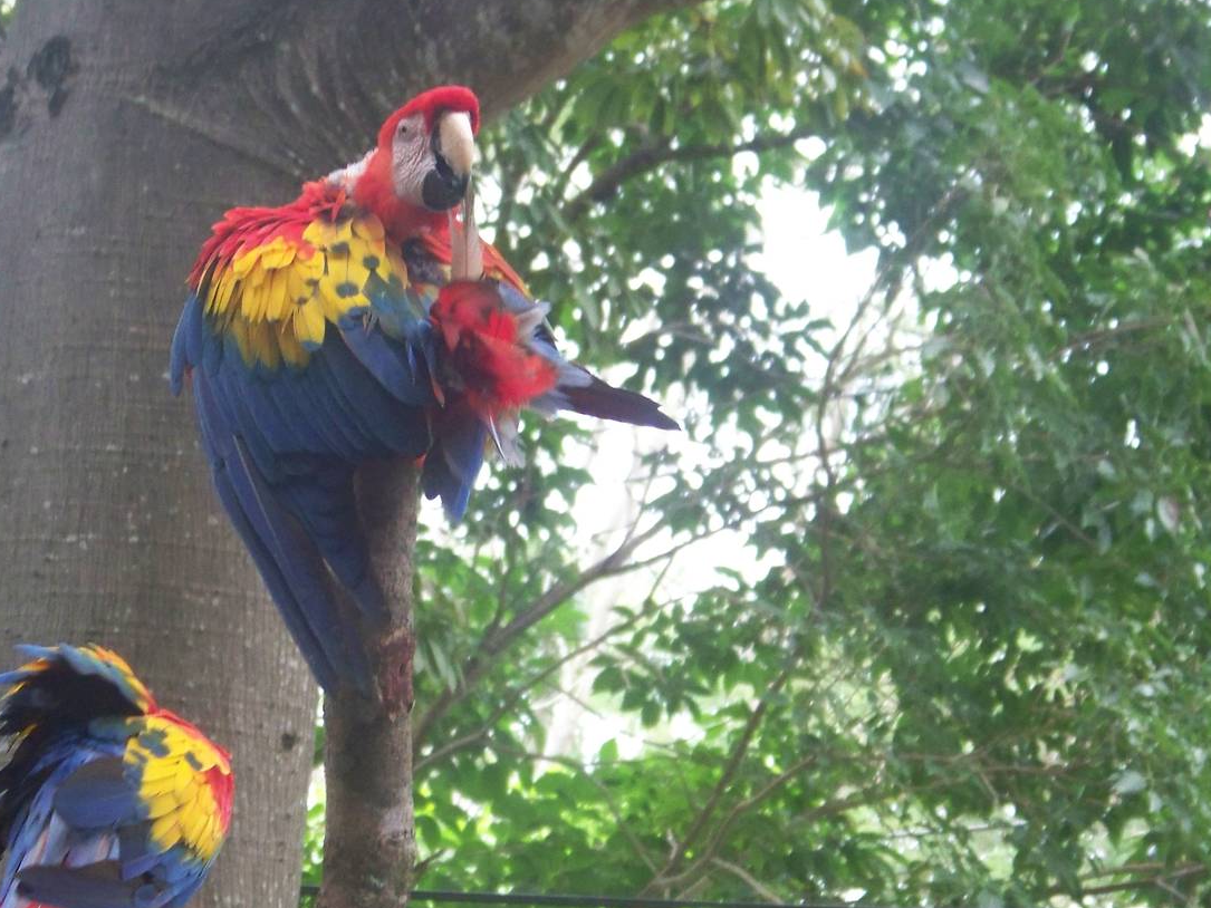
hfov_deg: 9.8
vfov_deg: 7.4
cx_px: 398
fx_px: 7068
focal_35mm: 202
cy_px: 583
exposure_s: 1/40
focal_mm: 22.2
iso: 250
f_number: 3.2
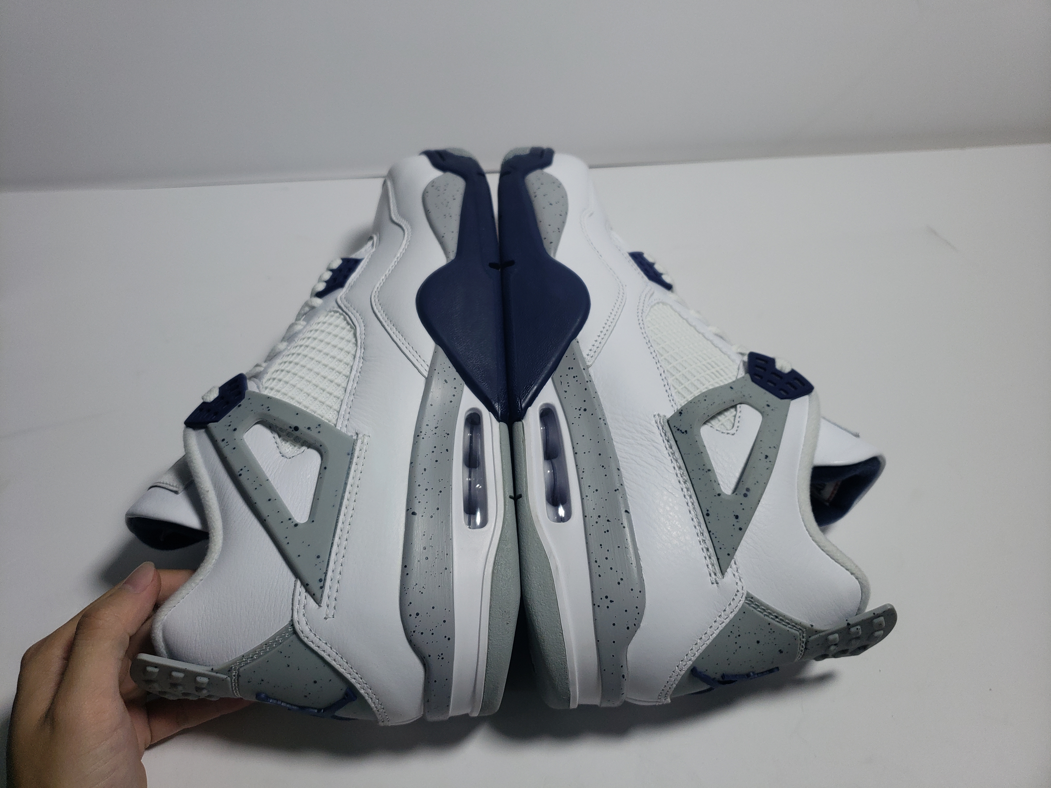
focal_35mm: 26
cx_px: 526
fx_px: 789
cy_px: 394
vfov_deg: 53.1
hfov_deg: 67.3
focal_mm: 4.3
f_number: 1.5
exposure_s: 1/788
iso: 50
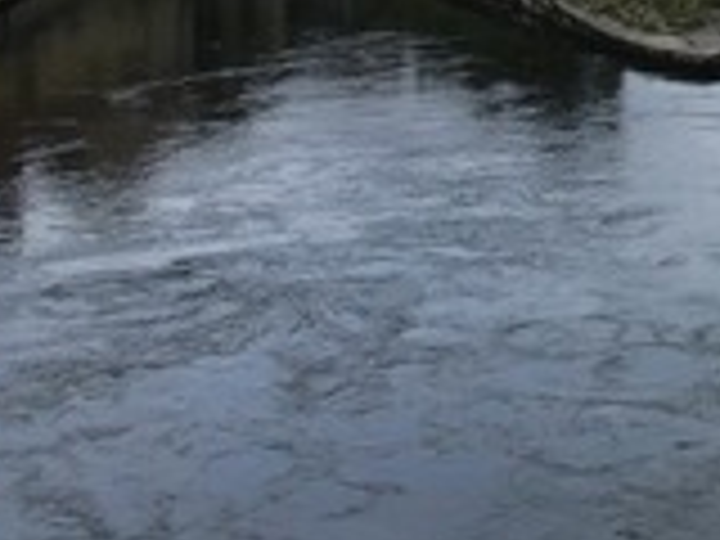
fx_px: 2371
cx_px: 1037
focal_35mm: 114
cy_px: -243
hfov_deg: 16.0
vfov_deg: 12.4
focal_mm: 3.3
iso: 25
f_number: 2.4
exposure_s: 1/604
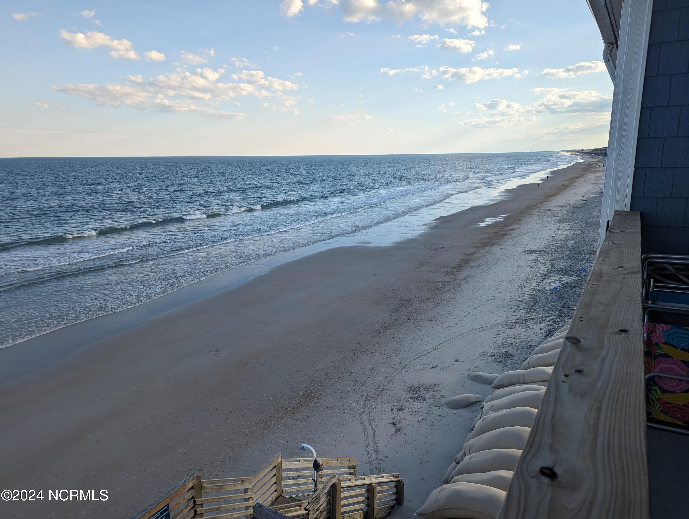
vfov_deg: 56.9
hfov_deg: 71.5
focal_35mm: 24
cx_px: 344
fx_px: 478
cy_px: 260
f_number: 1.85
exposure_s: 1/1381
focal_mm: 6.81
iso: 41
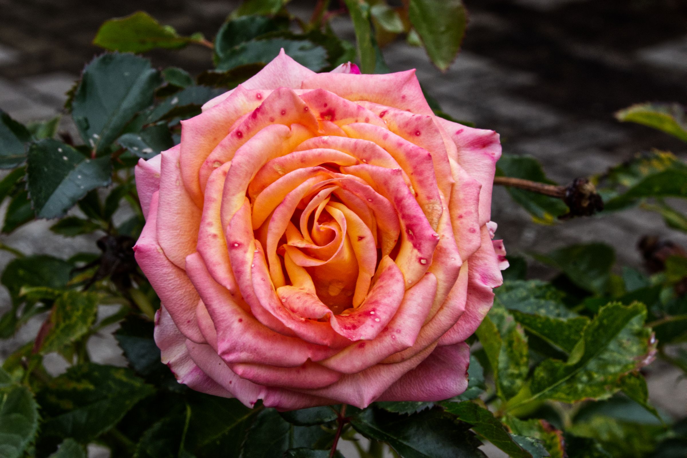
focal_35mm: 135
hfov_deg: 15.2
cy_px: 229
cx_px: 344
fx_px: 2576
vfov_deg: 10.2
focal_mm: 90
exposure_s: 1/40
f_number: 22
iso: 400
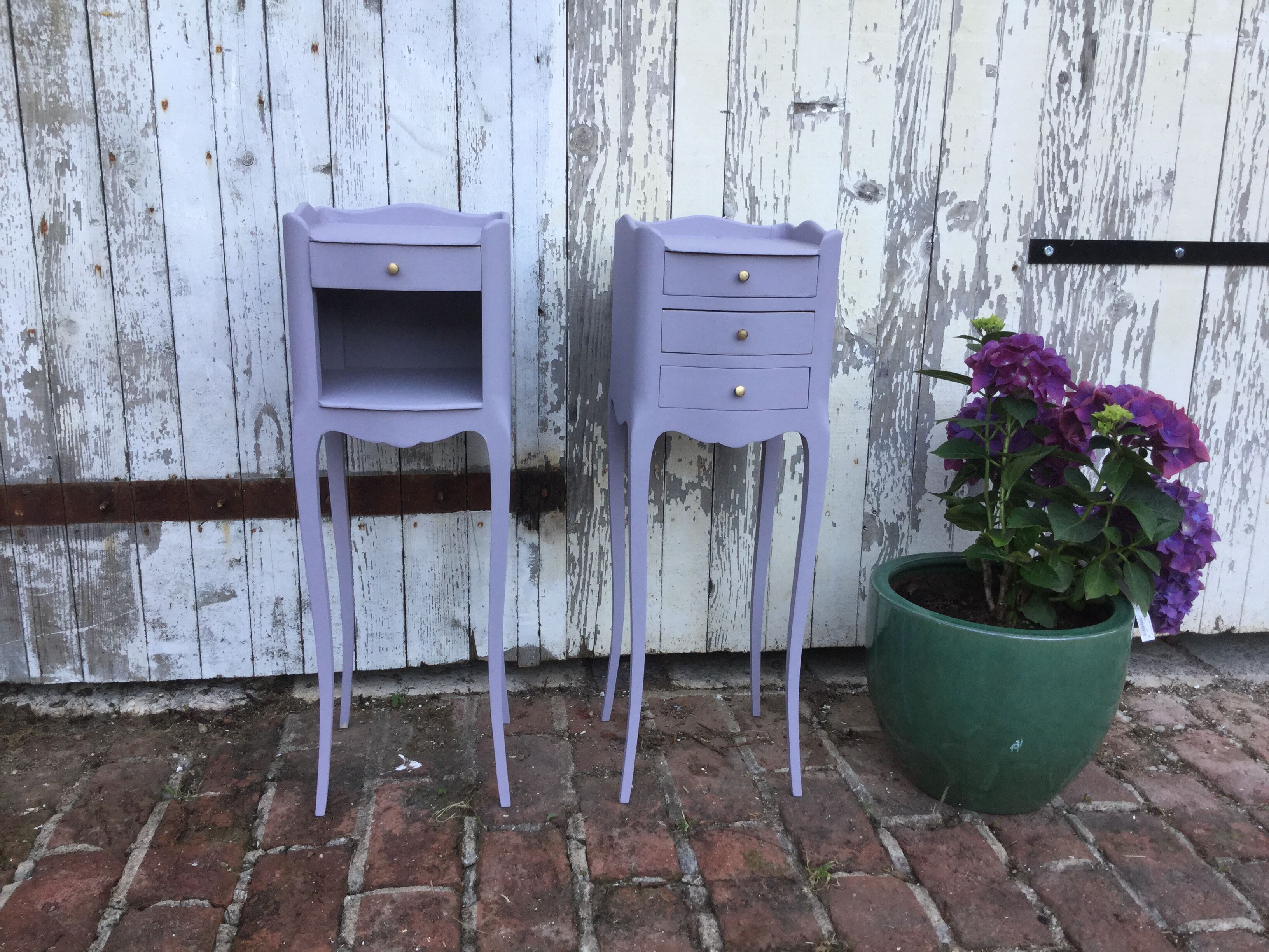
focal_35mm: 31
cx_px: 634
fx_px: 1136
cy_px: 476
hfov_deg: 58.4
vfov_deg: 45.4
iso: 40
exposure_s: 1/100
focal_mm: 3.3
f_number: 2.4
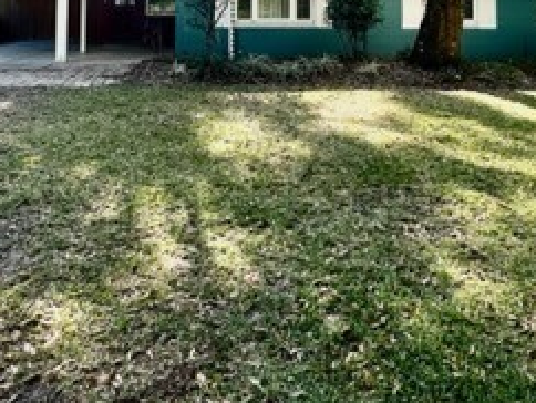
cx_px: 264
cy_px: -35
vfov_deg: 33.9
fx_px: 573
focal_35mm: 37
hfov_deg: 50.1
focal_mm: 2.22
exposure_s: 1/309
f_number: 2.2
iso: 40
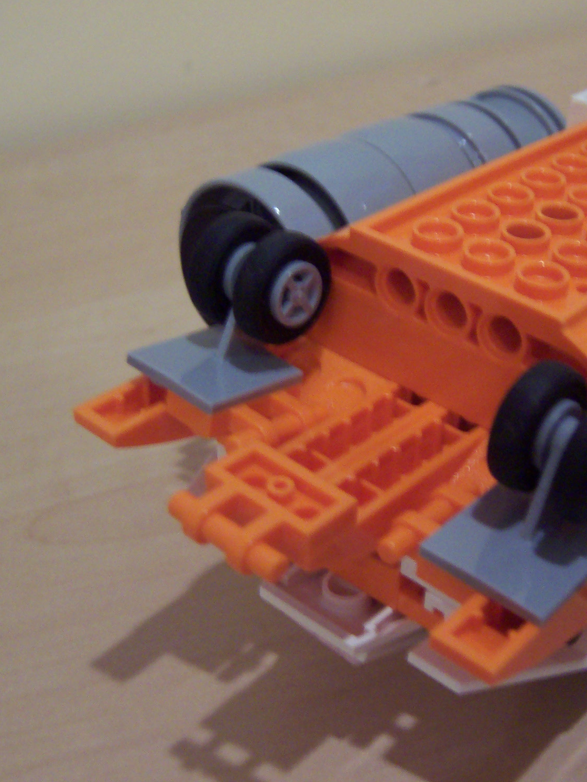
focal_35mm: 49
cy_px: 393
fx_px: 1108
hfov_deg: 29.0
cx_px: 473
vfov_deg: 38.9
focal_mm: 5.6
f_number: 2.8
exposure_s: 1/10
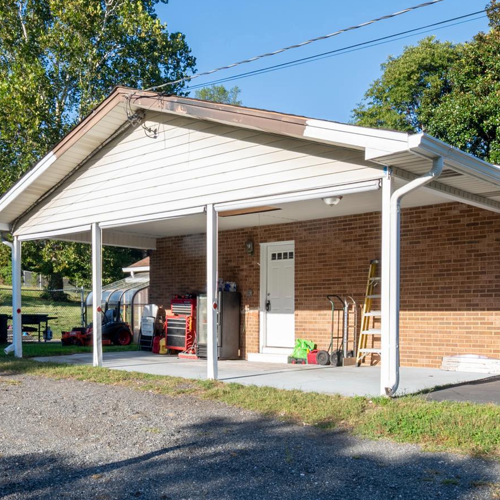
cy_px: 155
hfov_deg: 44.8
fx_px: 605
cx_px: 218
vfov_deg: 44.1
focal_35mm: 37
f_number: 16
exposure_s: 1/200
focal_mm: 19
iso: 200
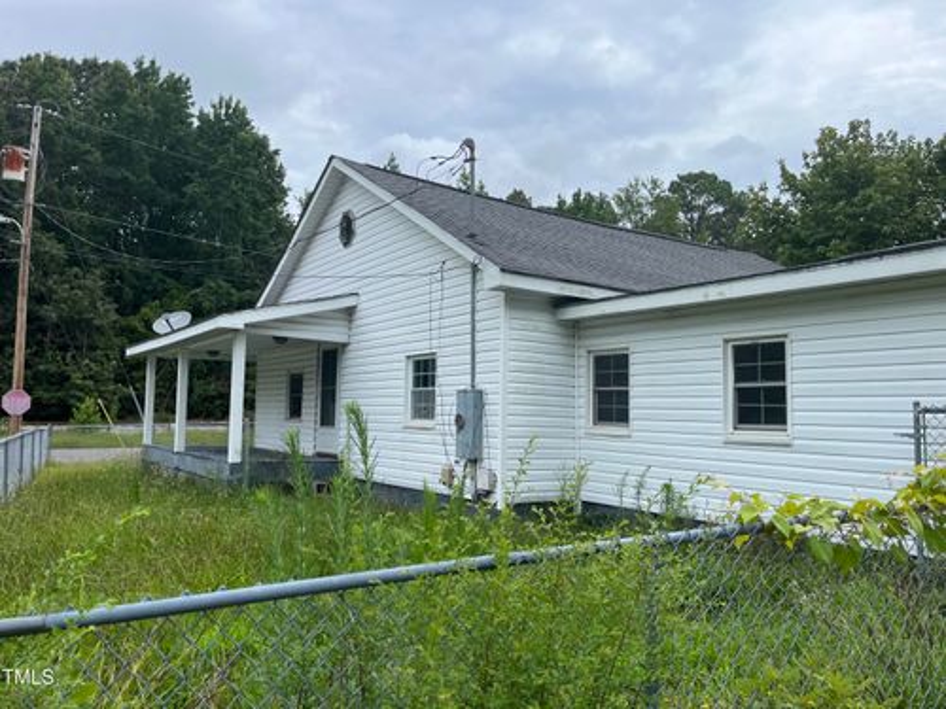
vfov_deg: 53.1
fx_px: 711
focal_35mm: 26
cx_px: 473
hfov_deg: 67.3
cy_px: 354
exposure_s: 1/3413
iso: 50
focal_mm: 5.1
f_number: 1.6
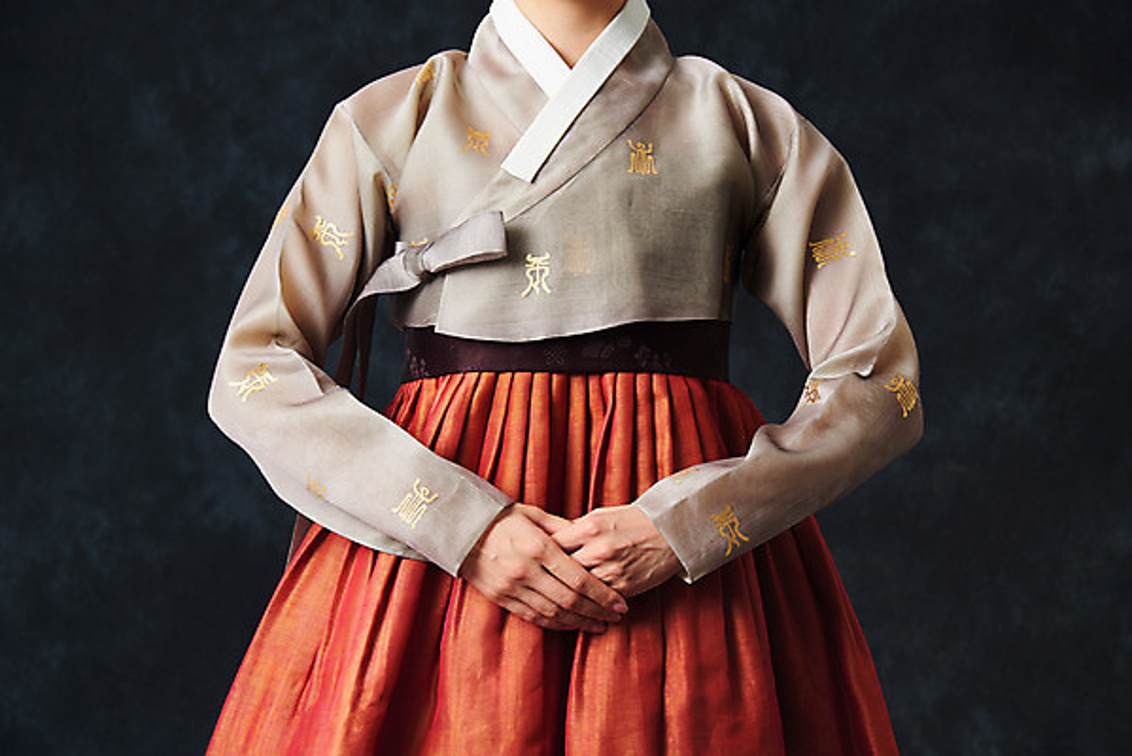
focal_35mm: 175
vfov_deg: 7.9
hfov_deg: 11.7
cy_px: 378
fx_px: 5505
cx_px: 566
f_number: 11
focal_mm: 175
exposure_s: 1/125
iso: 100
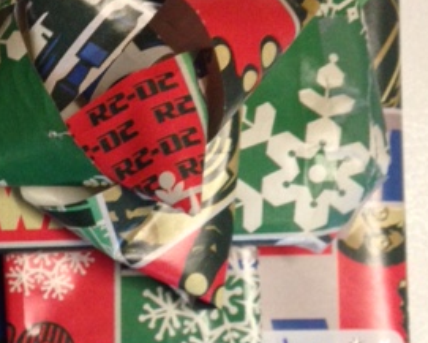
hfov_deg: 24.9
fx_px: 963
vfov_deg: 20.0
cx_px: 147
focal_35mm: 76
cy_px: 259
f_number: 2.4
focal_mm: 4.12
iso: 250
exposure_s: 1/20
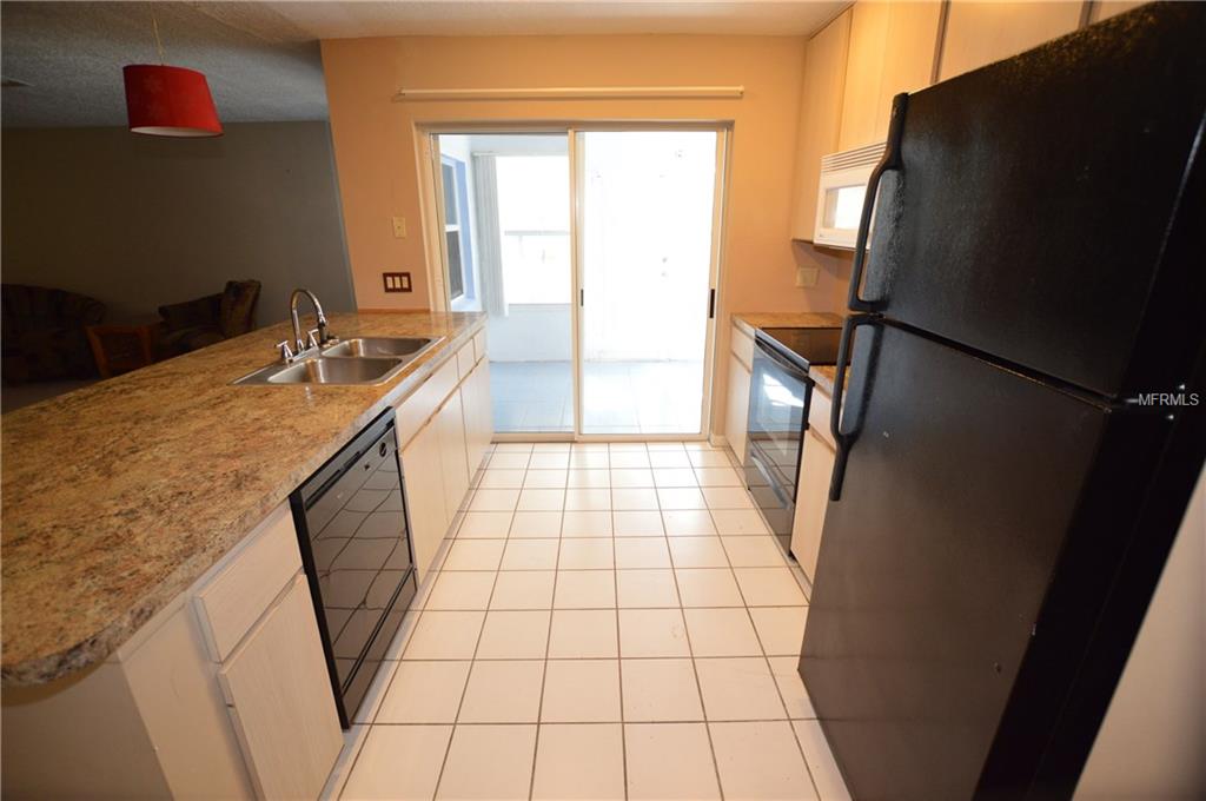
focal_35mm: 15
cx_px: 603
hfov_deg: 100.5
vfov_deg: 77.2
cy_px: 400
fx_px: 502
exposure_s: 1/60
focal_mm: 10
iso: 720
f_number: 3.5
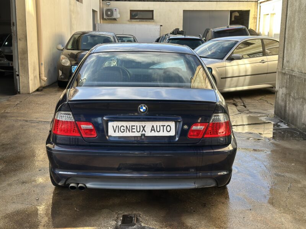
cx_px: 153
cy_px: 114
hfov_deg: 39.7
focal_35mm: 48
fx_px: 424
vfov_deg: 30.3
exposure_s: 1/506
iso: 64
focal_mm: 6.86
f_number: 1.78
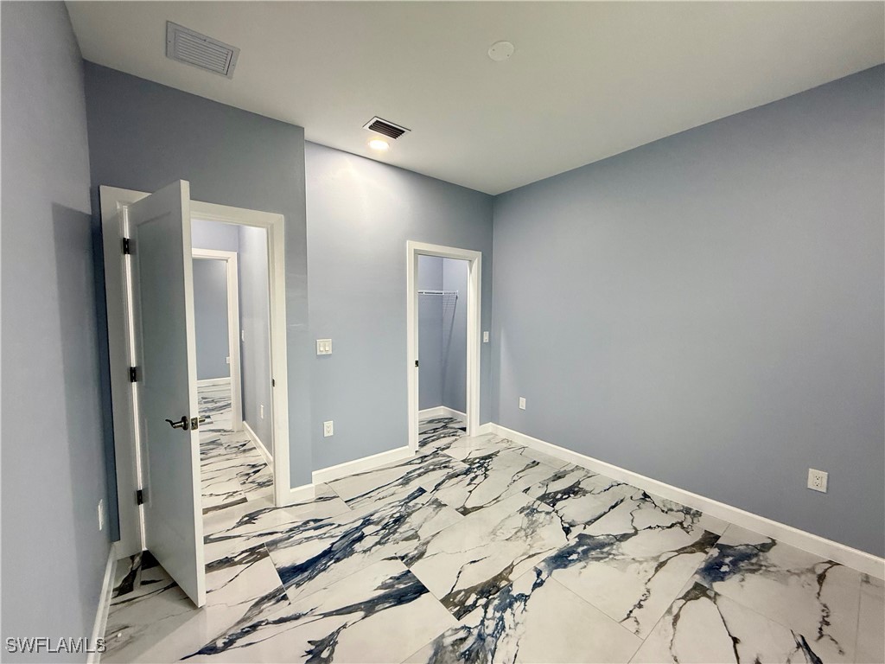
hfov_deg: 102.1
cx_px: 442
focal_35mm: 14
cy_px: 332
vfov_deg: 85.7
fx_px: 358
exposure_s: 1/60
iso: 200
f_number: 2.2
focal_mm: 2.22
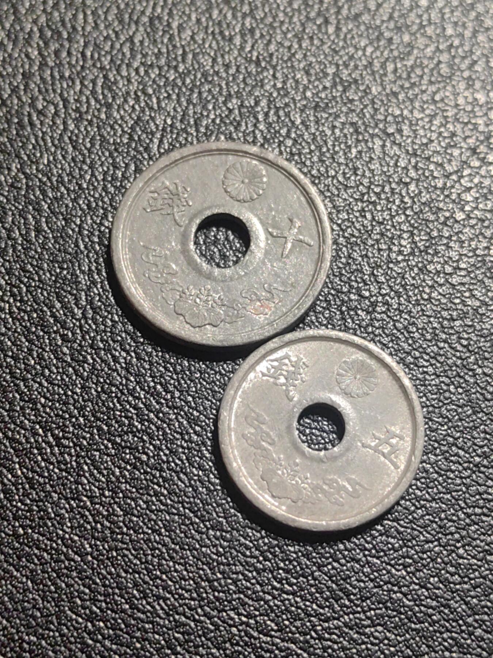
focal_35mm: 58
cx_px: 246
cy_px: 329
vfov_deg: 33.2
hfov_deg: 25.2
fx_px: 1101
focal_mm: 5.75
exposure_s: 1/83.4
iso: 160
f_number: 2
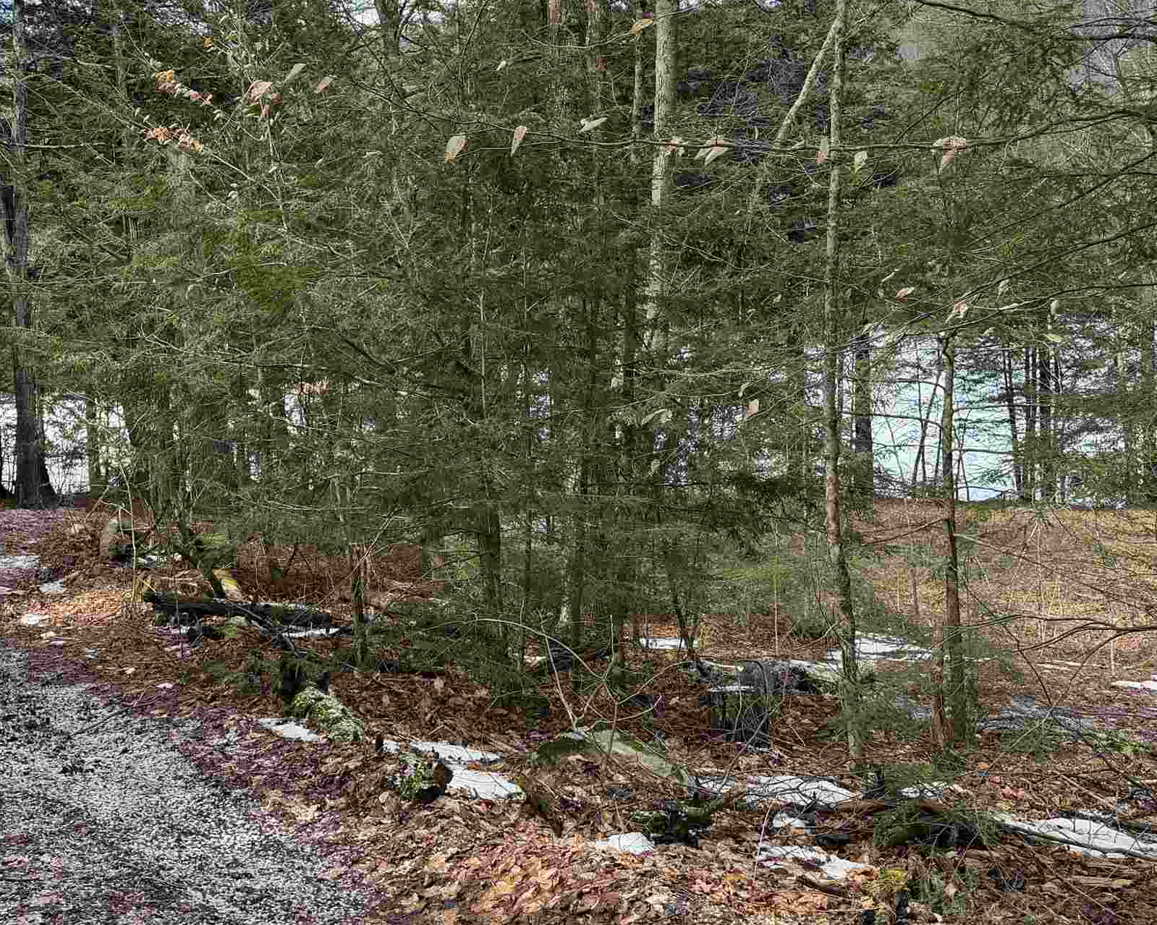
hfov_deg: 40.8
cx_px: 422
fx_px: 1541
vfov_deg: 33.4
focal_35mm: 45
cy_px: 406
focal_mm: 6.76
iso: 100
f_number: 1.78
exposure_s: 1/1122
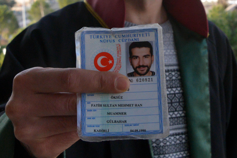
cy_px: 79
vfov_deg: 41.1
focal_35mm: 32
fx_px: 211
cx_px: 118
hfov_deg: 58.7
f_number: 11
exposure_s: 1/500
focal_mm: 32
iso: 3200
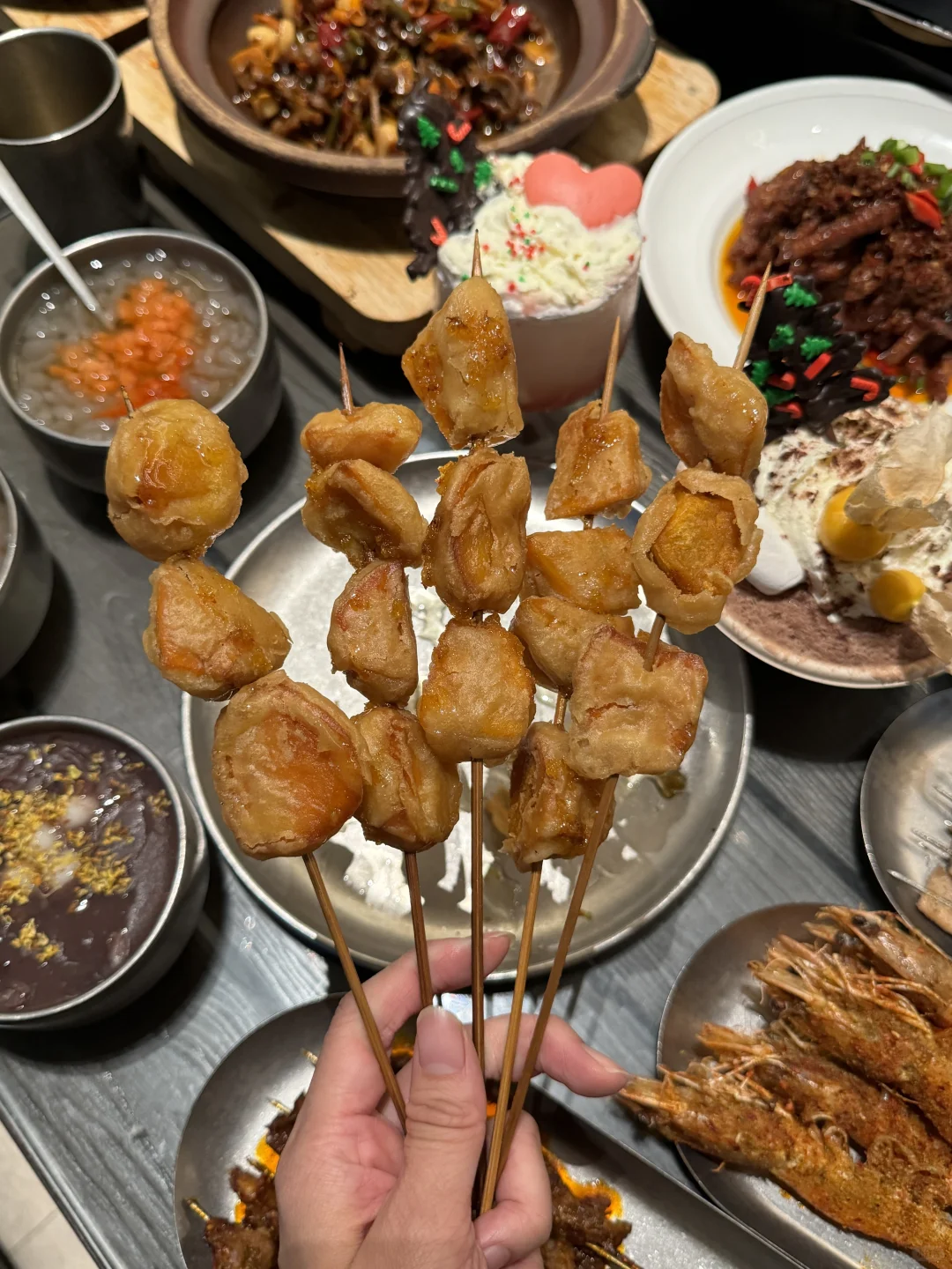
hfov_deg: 56.8
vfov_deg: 71.6
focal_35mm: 24
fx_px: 880
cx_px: 476
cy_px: 634
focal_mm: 6.76
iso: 400
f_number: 1.78
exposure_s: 1/60
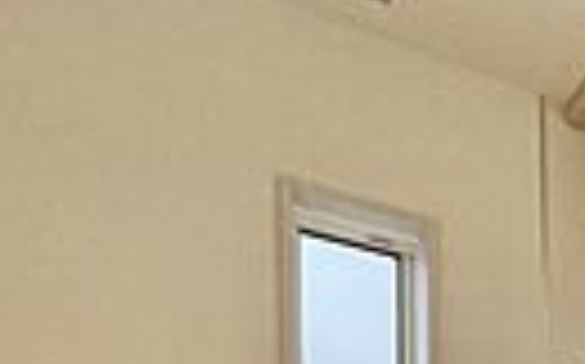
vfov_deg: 14.4
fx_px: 1131
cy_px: 780
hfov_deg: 17.0
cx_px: 1278
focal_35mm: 71
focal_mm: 2.22
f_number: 2.2
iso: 160
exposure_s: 1/100
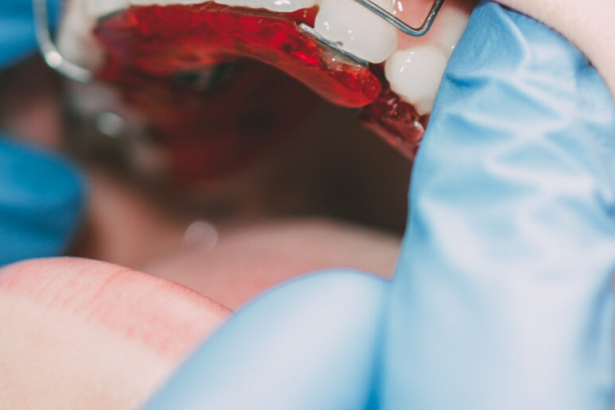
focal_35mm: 349
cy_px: -55
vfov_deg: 3.9
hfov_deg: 5.9
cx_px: 497
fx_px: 5962
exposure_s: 1/100
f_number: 4
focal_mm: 105
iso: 250
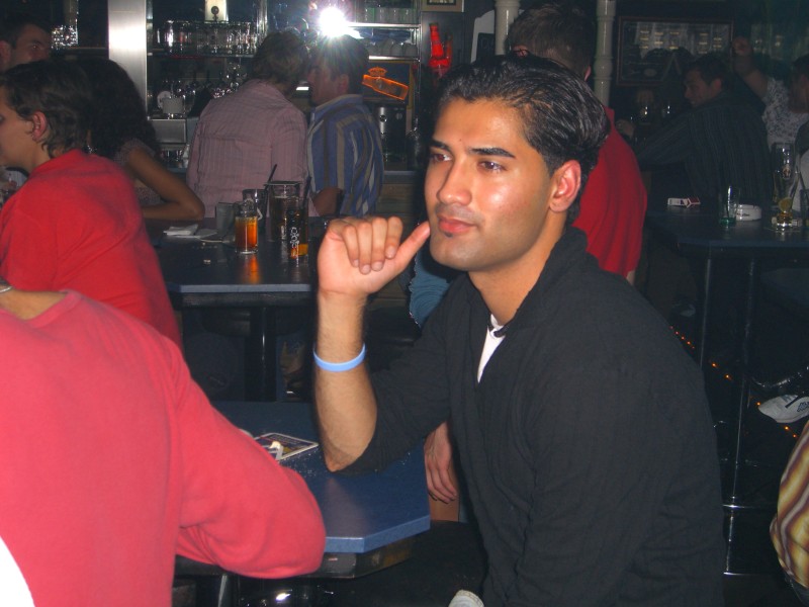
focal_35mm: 57
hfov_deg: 33.8
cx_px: 404
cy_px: 304
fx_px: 1332
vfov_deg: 25.7
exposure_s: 1/60
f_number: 3.6
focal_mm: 11.8
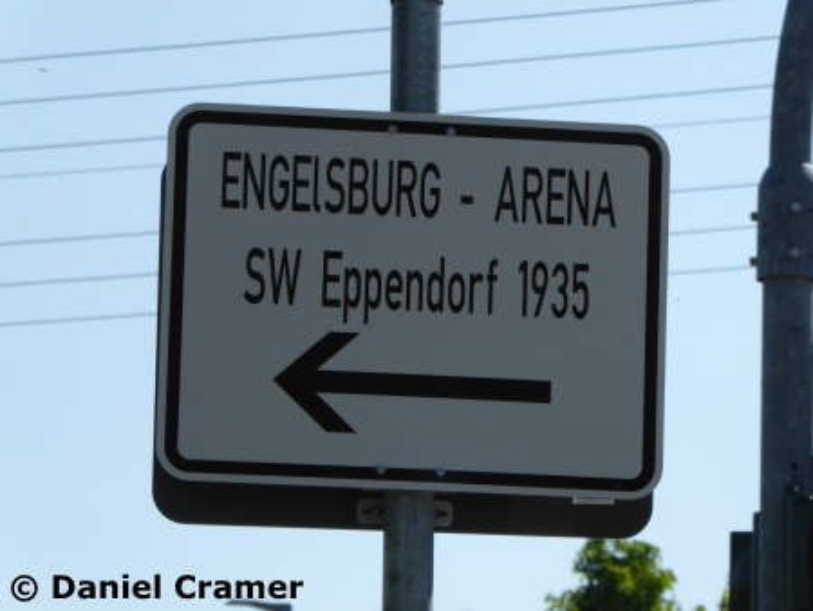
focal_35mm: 265
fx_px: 6227
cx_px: 406
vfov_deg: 5.6
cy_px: 306
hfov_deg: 7.5
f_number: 5.6
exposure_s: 1/400
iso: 80
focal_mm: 47.5
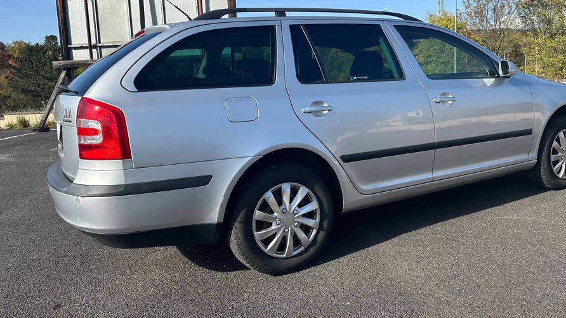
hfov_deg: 64.1
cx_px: 315
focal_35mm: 30
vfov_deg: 38.9
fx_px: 450
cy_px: 139
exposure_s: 1/3155
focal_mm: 6.86
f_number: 1.78
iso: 80
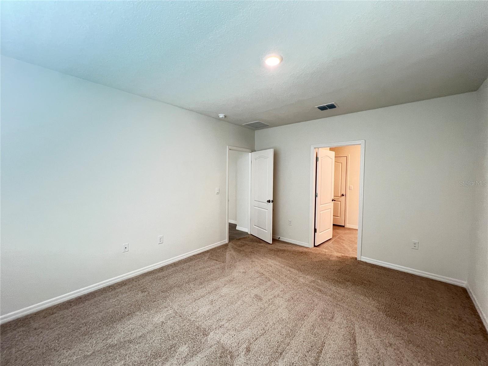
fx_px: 183
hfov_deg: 106.2
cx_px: 244
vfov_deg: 89.9
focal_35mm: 13
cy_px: 183
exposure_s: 1/60
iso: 400
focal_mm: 1.57
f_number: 1.8
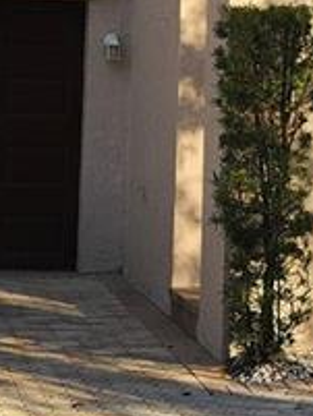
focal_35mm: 137
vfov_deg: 14.2
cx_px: 182
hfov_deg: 10.8
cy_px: -2
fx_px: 1650
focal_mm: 5.4
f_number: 1.8
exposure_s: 1/580
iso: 20
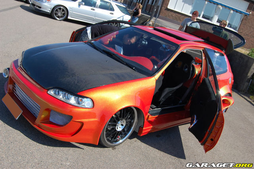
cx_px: 127
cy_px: 84
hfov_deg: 53.2
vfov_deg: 36.8
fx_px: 254
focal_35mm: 36
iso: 200
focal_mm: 24
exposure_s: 1/320
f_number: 9
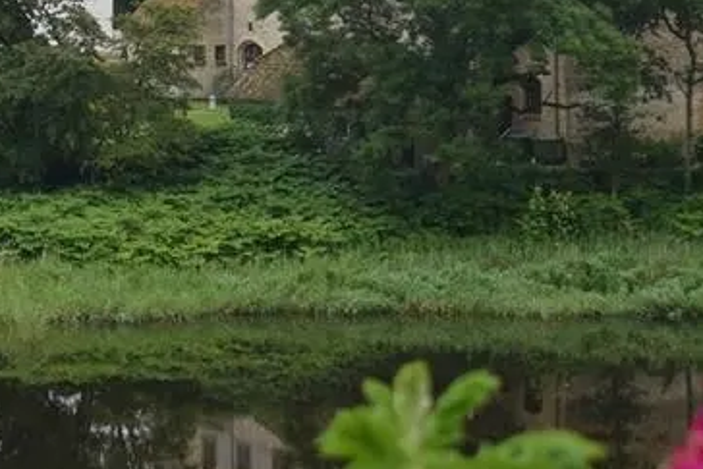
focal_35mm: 169
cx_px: 39
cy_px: -141
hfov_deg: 12.0
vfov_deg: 8.0
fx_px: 3301
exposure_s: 1/250
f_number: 8
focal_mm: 38
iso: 320
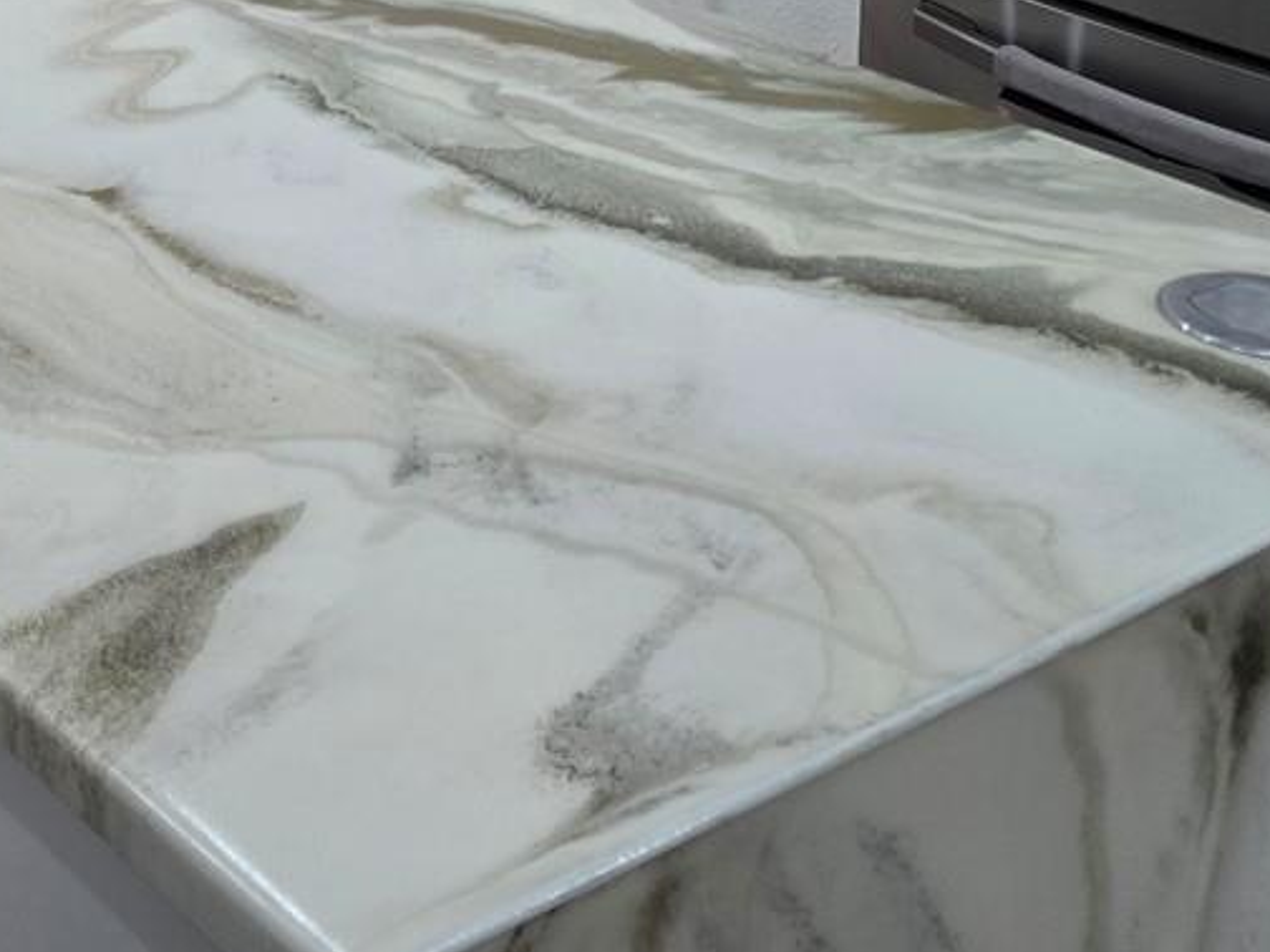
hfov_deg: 25.1
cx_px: -71
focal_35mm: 73
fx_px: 2678
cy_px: -479
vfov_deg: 18.0
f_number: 1.7
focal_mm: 6.3
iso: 125
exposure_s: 1/120
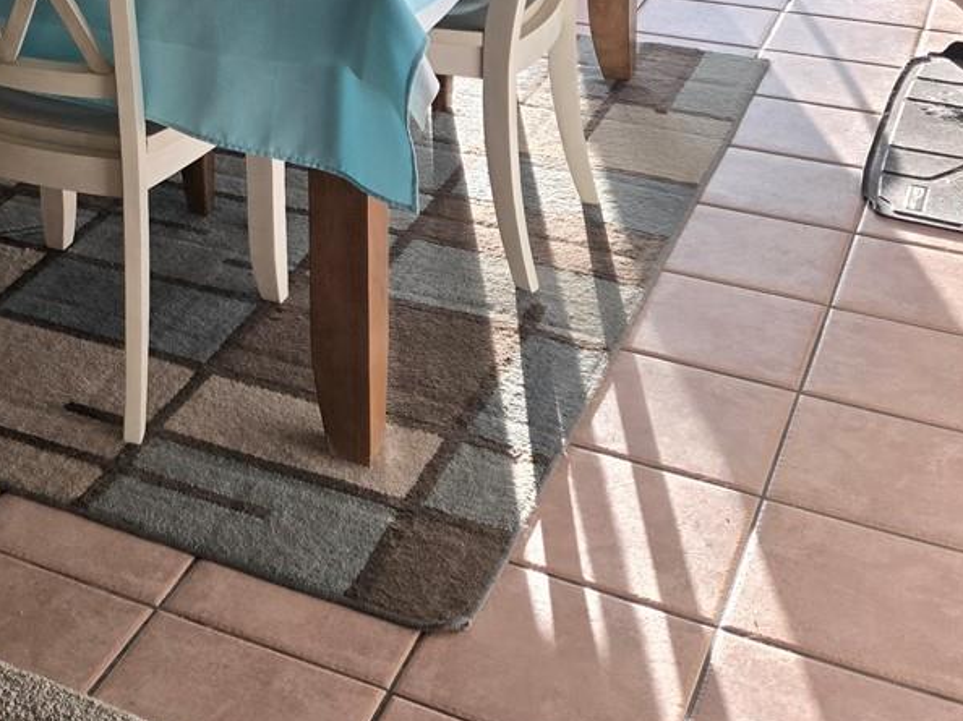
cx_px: 10
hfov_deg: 29.3
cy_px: -232
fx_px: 1724
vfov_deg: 21.3
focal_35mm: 62
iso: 100
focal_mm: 5.4
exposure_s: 1/180
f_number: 1.8
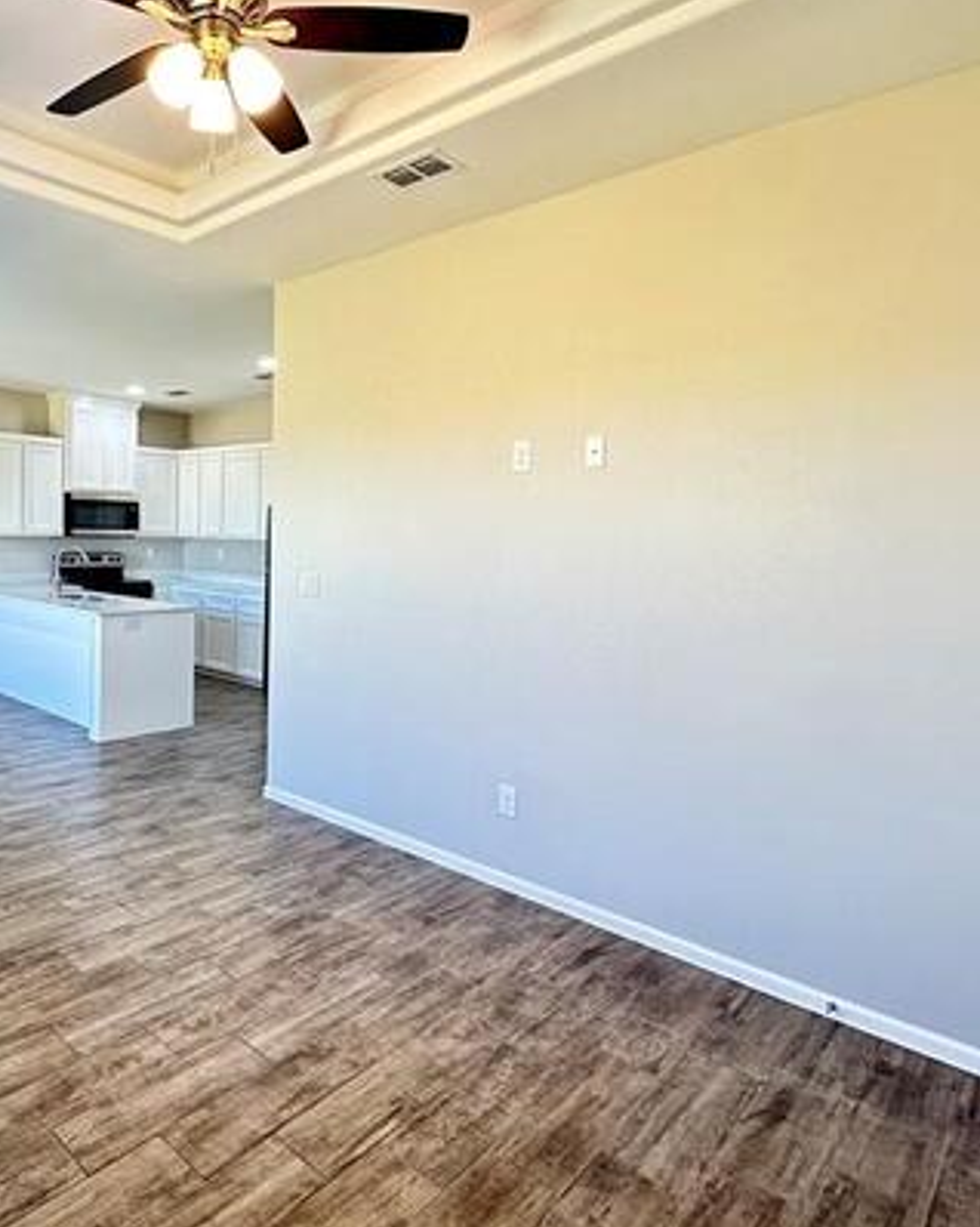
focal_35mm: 22
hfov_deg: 60.9
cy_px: 573
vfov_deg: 75.0
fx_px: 798
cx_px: 293
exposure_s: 1/60
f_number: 2.2
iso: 200
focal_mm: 2.22
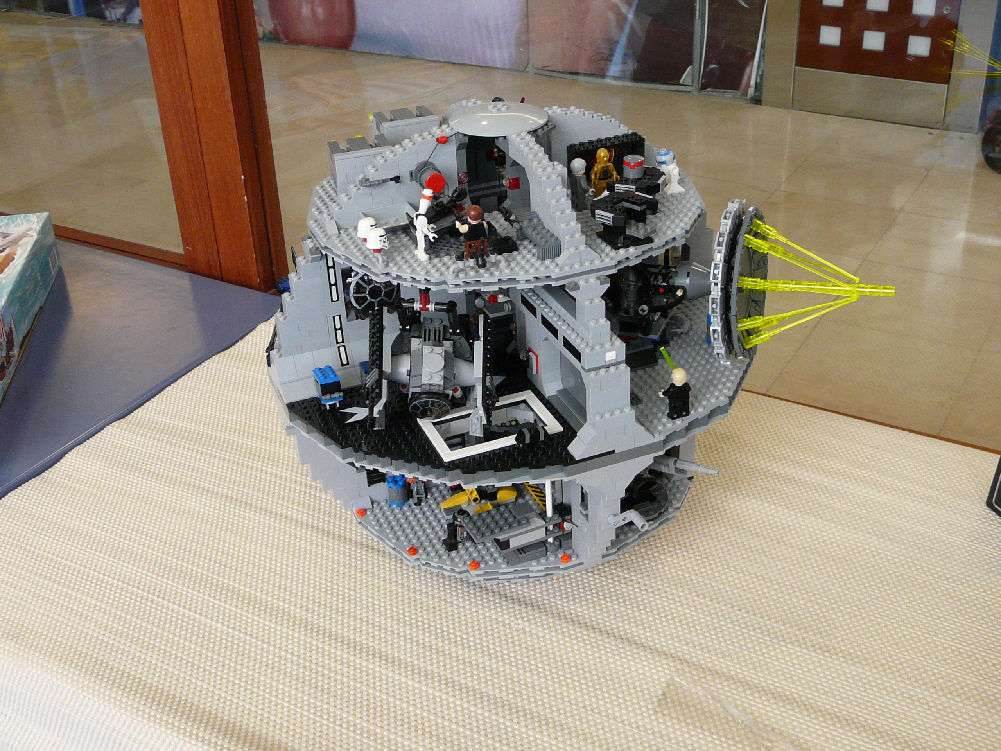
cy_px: 376
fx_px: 1186
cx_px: 500
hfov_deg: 45.8
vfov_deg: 35.1
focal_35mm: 41
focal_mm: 5.2
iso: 200
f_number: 2.8
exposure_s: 1/40
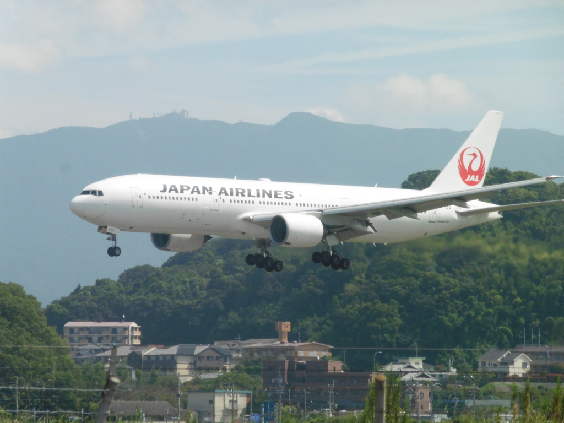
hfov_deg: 6.9
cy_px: 212
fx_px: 4709
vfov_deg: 5.1
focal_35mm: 289
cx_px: 282
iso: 400
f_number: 6.3
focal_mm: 51.5
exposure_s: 1/1250
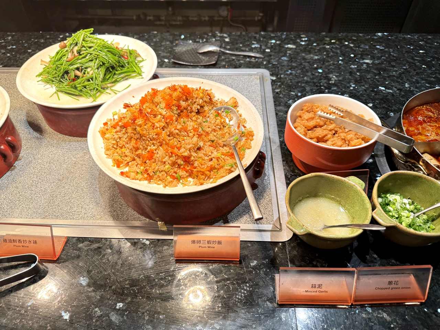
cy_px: 165
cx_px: 220
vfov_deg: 56.8
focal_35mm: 24
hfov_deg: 71.6
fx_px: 305
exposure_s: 1/120
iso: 80
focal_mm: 6.76
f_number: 1.78
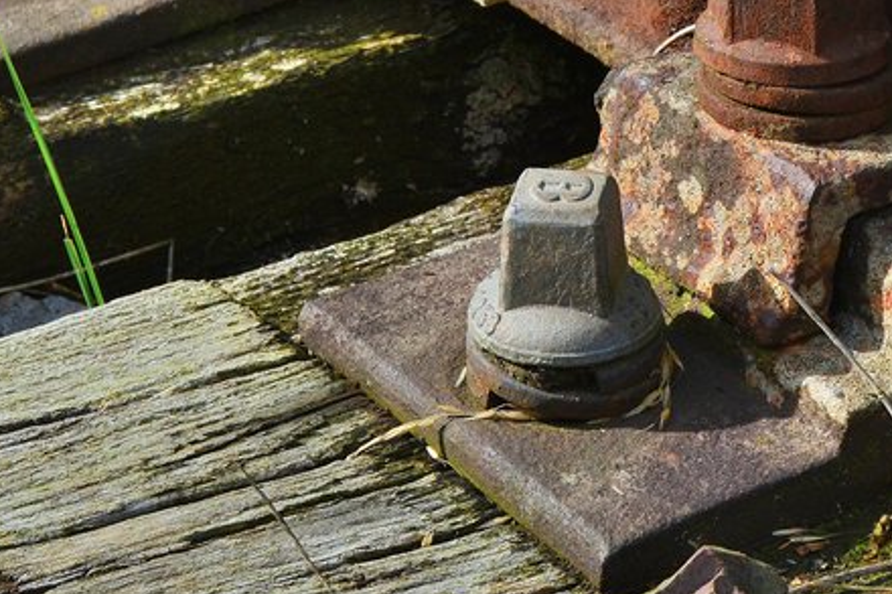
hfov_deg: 15.6
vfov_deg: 10.3
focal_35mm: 131
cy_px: -99
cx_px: 643
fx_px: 3245
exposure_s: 1/640
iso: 250
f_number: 8
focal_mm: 32
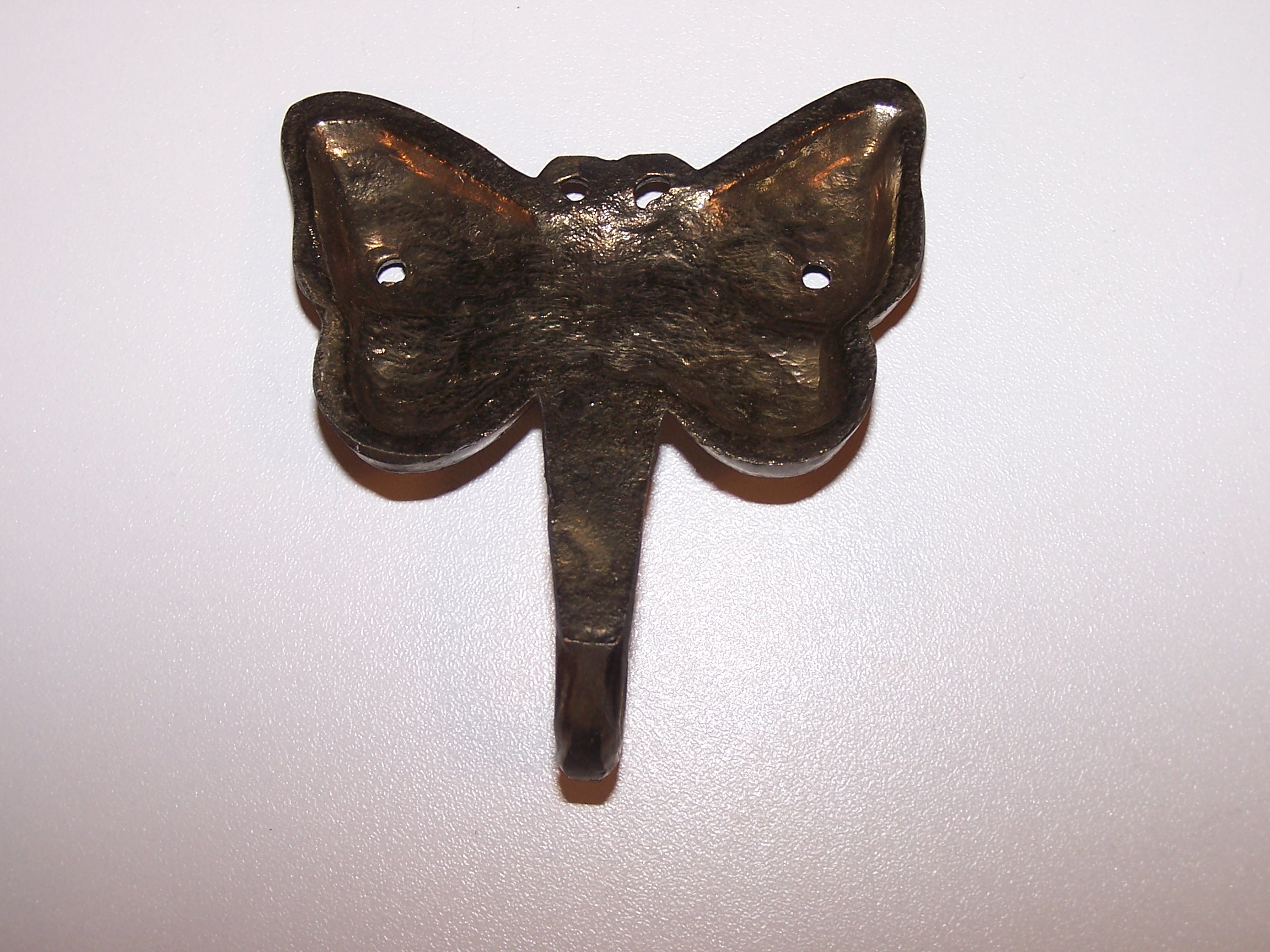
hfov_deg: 30.3
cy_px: 476
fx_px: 2348
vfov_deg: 22.9
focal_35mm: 64
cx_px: 635
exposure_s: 1/60
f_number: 3.2
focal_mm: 10.7
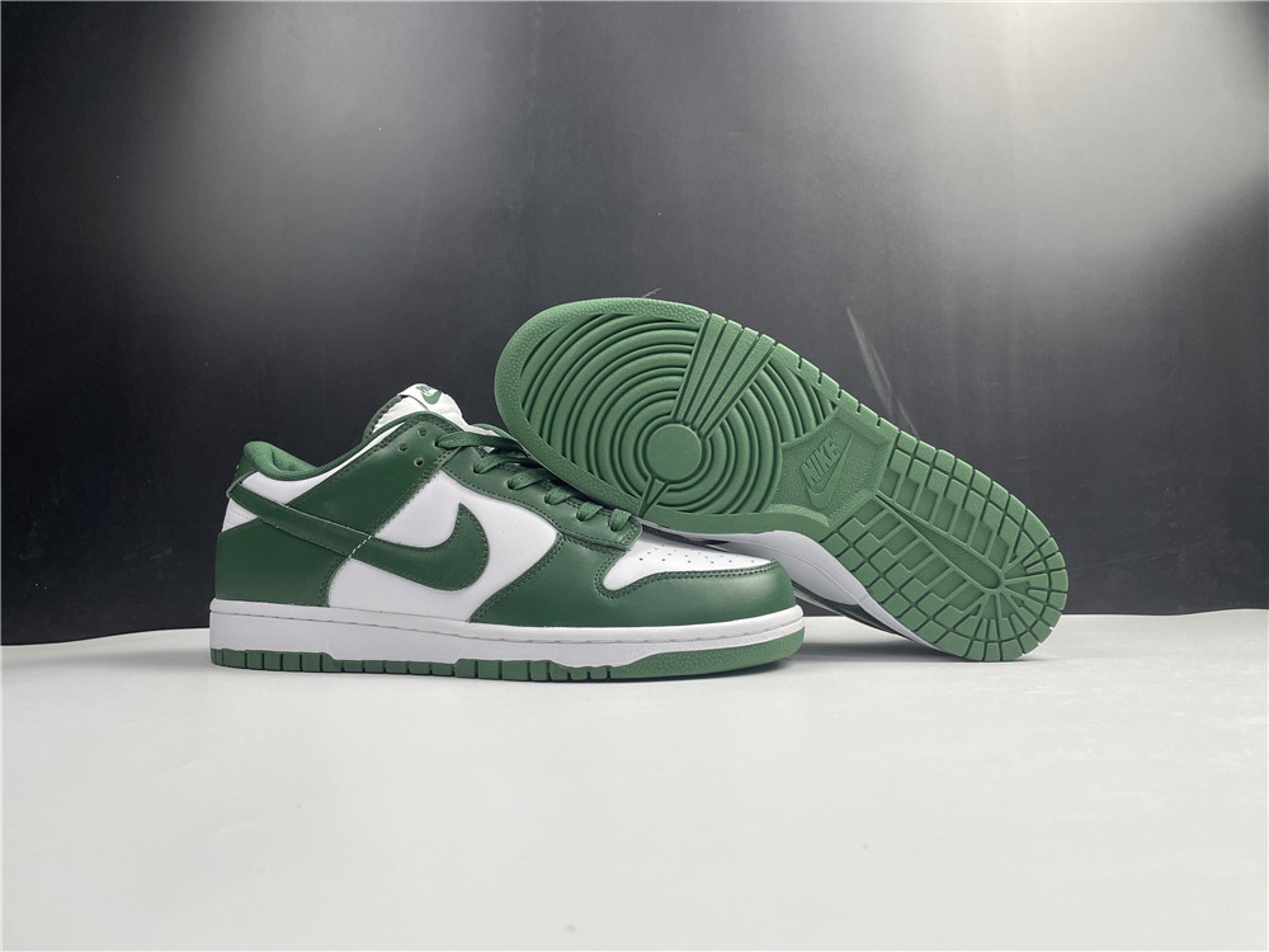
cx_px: 634
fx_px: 953
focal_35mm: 26
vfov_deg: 53.1
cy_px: 476
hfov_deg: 67.3
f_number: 1.6
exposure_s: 1/121
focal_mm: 4.2
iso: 80
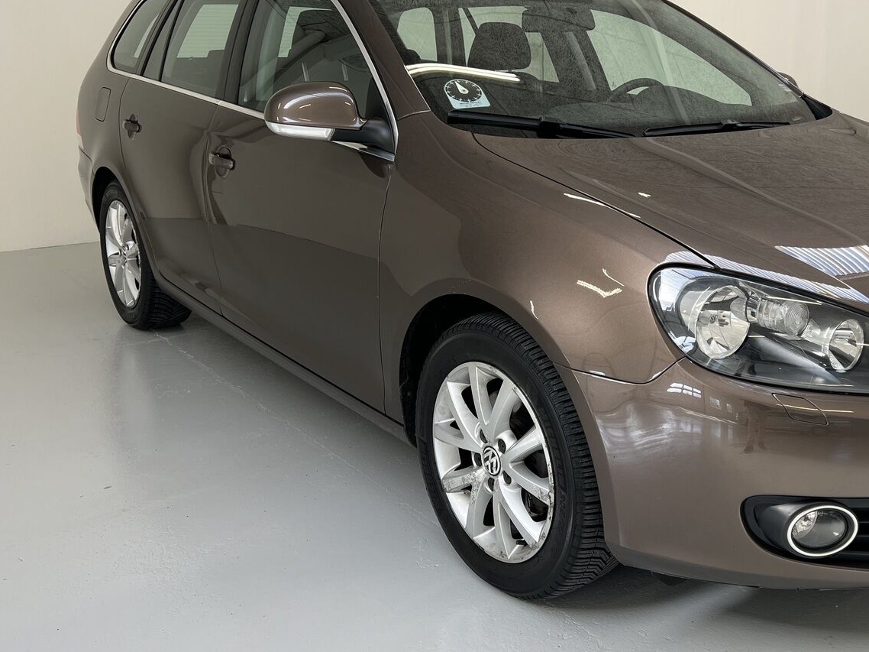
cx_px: 598
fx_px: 979
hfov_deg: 46.9
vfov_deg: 36.7
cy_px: 274
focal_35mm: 39
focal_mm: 5.7
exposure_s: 1/117
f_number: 1.5
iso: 32
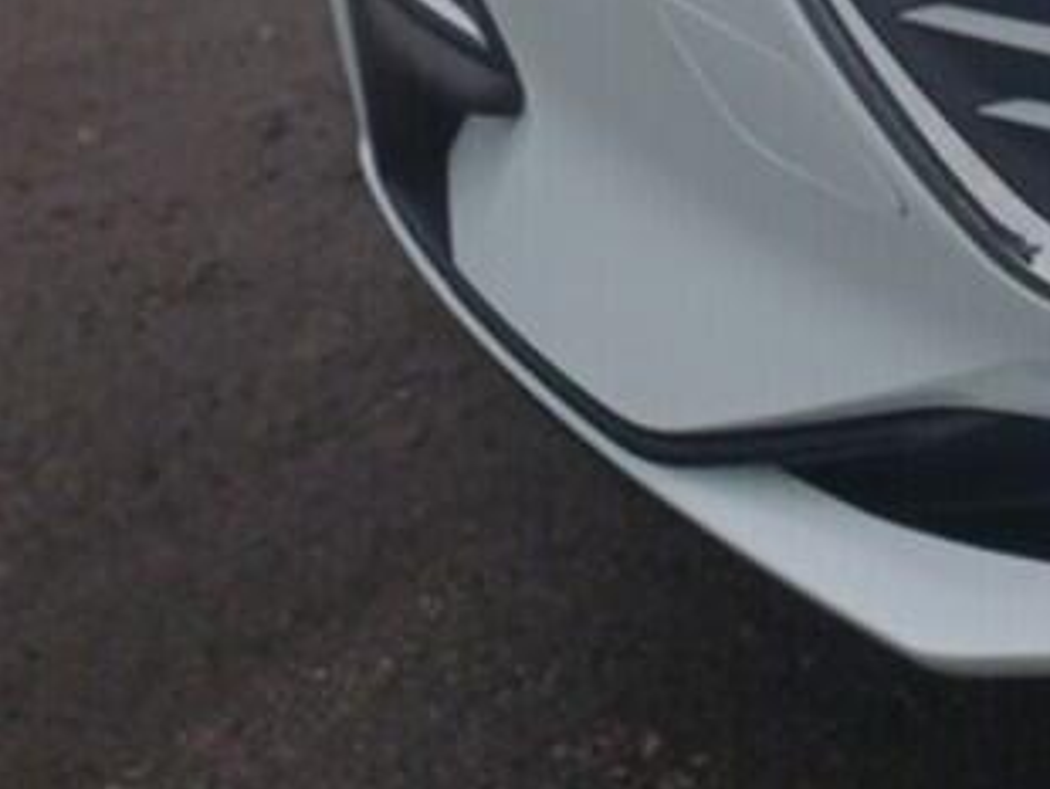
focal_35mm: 116
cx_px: 1920
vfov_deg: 11.6
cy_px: -731
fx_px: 3521
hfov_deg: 14.7
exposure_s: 1/100
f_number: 1.8
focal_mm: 4.65
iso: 64
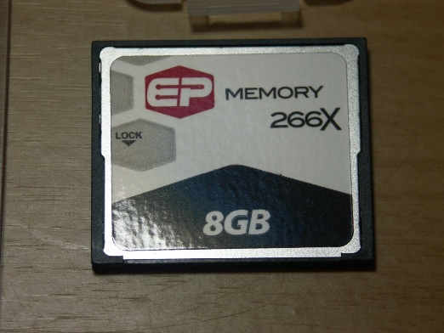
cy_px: 166
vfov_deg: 8.0
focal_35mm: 185
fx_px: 2374
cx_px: 222
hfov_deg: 10.7
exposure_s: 1/125
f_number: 3.5
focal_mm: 47.25
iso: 100
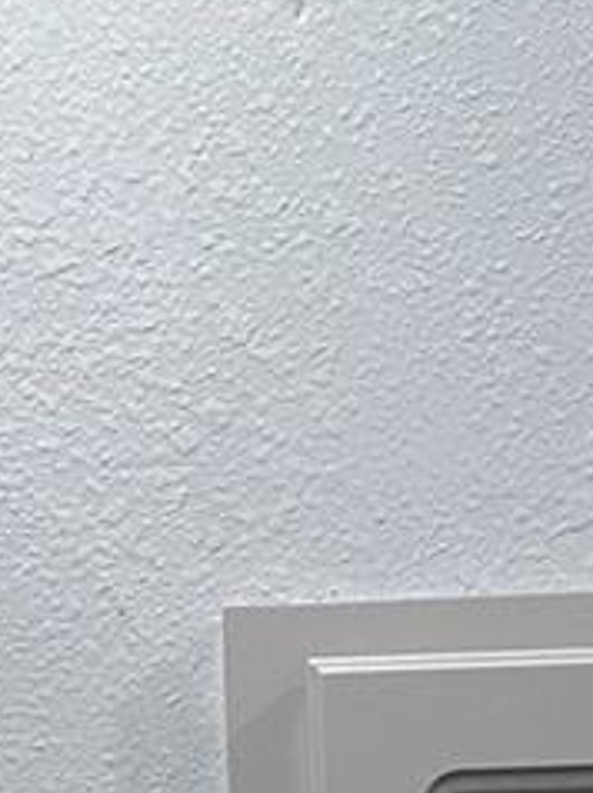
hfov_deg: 8.8
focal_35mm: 168
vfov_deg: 9.7
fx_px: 3844
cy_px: 2189
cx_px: 513
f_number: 1.5
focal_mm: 5.7
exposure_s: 1/60
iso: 80
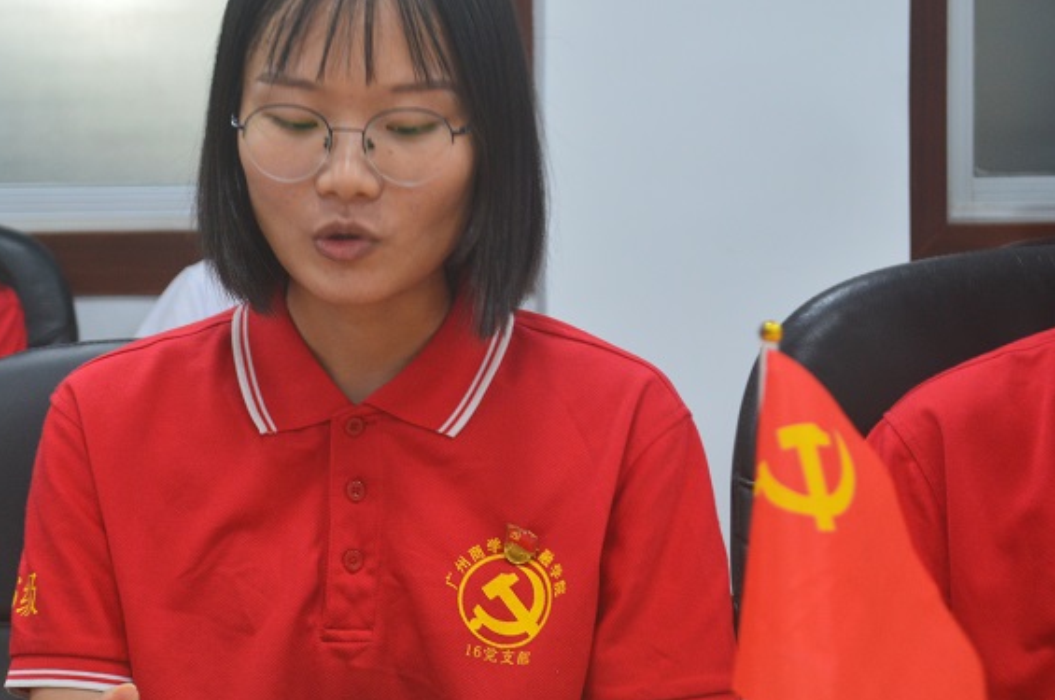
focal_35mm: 110
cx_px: 297
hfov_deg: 18.5
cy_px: 345
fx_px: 3219
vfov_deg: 12.4
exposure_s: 1/15
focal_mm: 46
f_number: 6.3
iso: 450
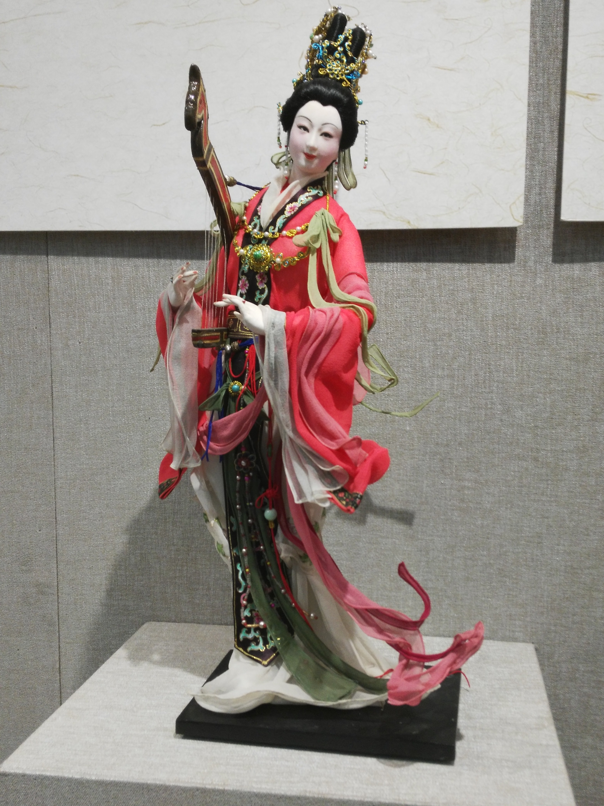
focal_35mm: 28
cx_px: 302
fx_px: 651
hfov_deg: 49.7
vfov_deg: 63.4
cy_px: 403
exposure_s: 1/30
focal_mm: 2.96
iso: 146
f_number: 2
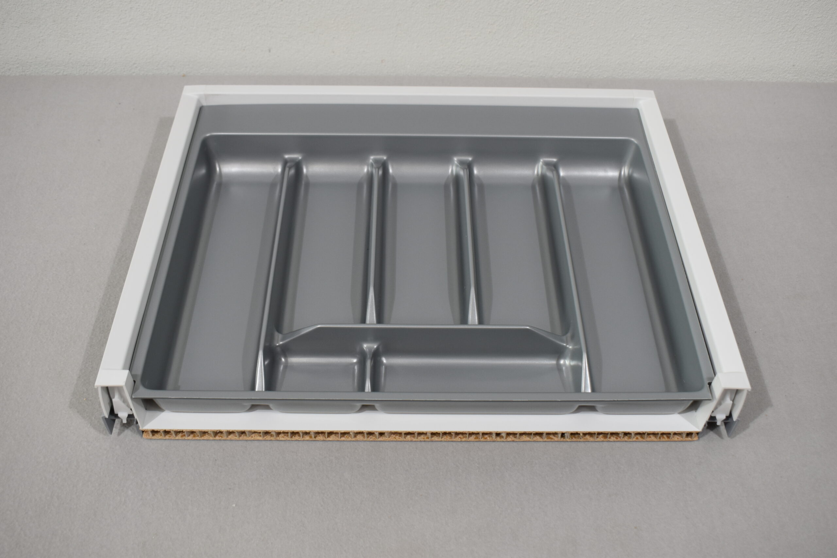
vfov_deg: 35.5
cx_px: 418
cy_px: 279
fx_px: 872
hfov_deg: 51.3
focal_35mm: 38
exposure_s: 1/125
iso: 400
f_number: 5.6
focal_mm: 25
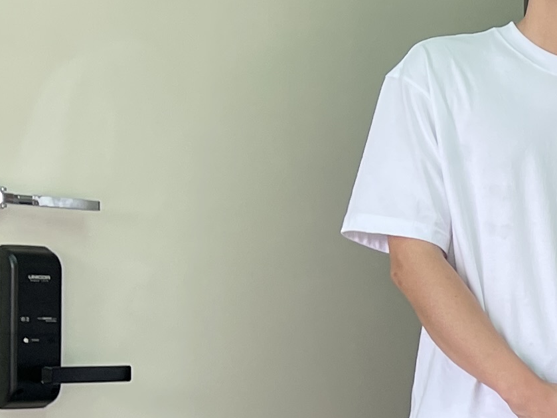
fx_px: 2011
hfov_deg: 13.0
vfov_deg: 11.8
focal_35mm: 125
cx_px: 1224
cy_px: 364
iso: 40
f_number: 1.6
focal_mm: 5.1
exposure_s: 1/121
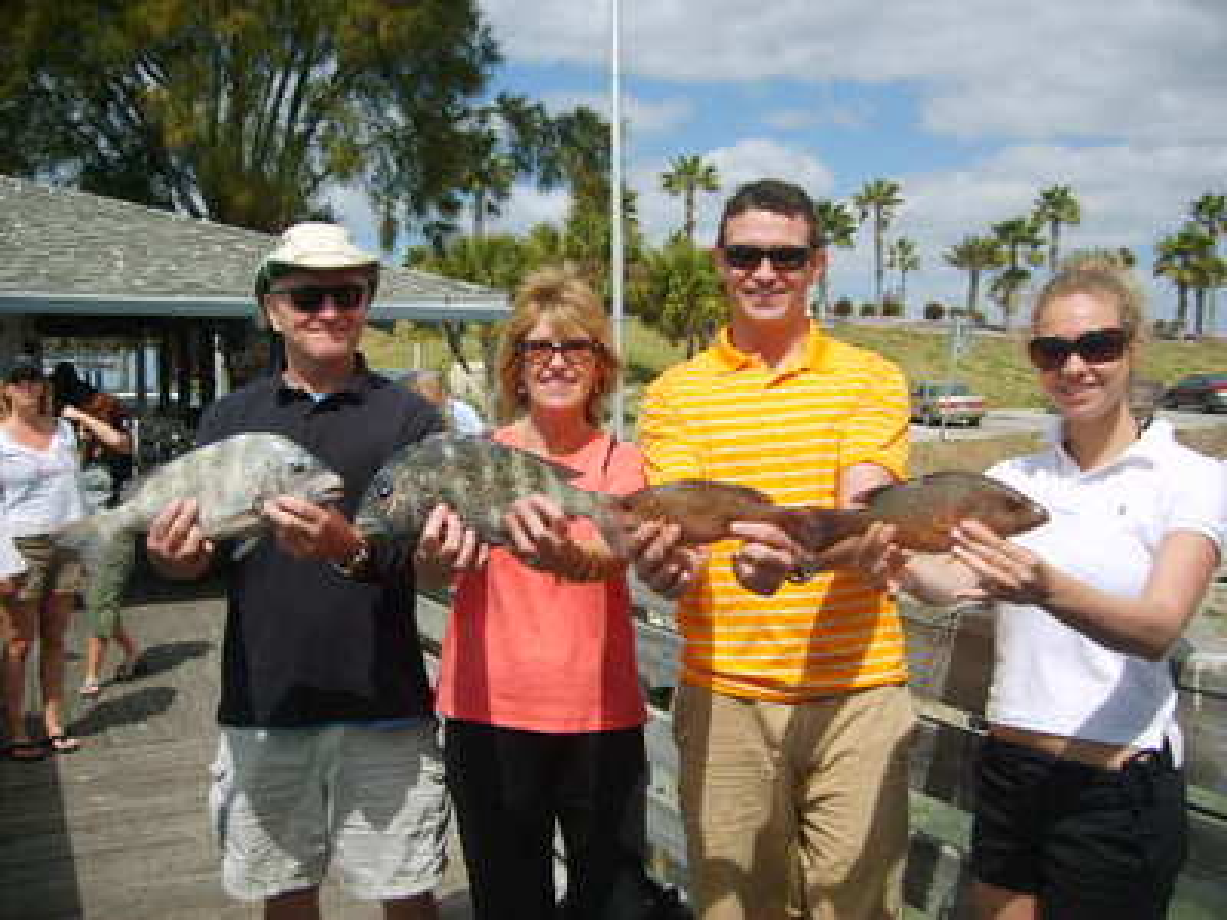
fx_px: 1241
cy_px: 460
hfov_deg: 52.6
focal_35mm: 35
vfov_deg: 40.7
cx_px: 614
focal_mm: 5.8
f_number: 7.1
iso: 50
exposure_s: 1/250
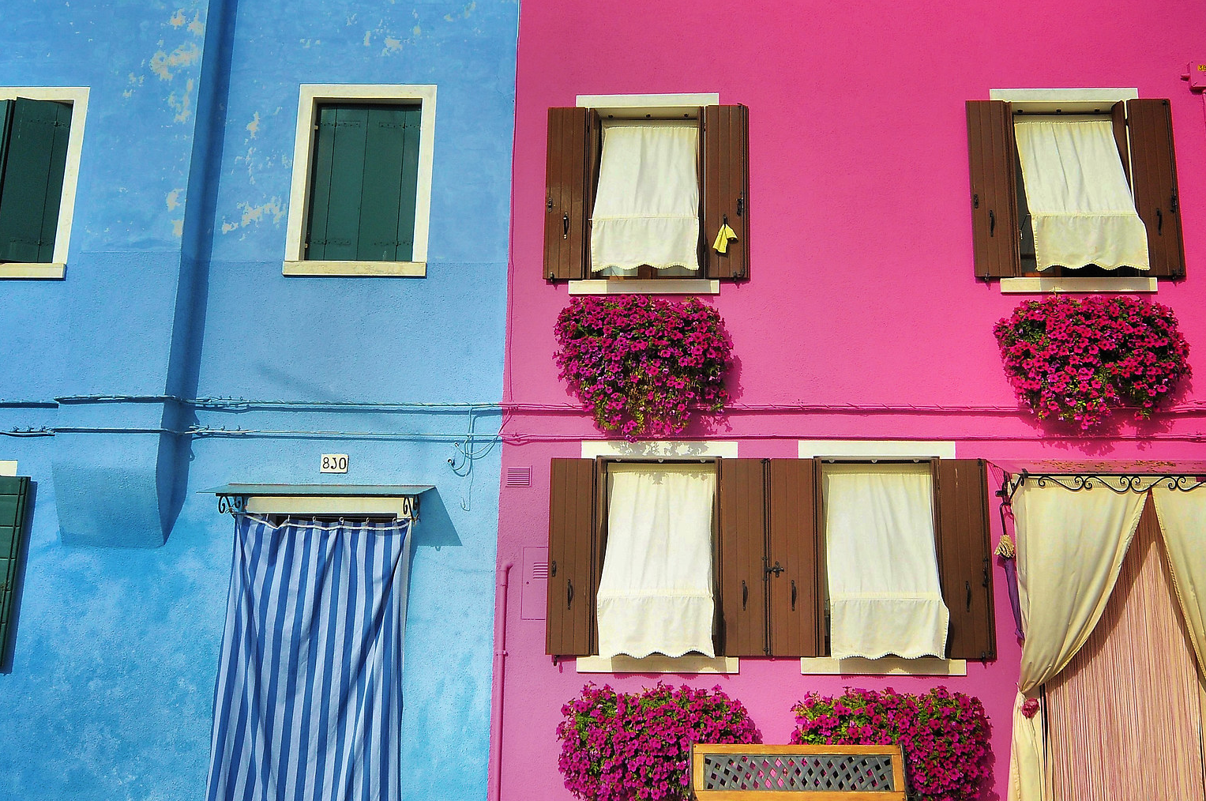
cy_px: 325
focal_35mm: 33
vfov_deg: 39.7
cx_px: 686
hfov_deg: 57.1
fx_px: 1104
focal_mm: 14
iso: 200
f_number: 9
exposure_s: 1/500
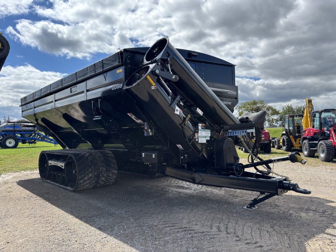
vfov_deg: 53.1
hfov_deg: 67.3
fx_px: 252
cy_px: 126
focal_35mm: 26
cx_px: 168
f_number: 1.6
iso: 50
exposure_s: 1/2933
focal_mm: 5.96
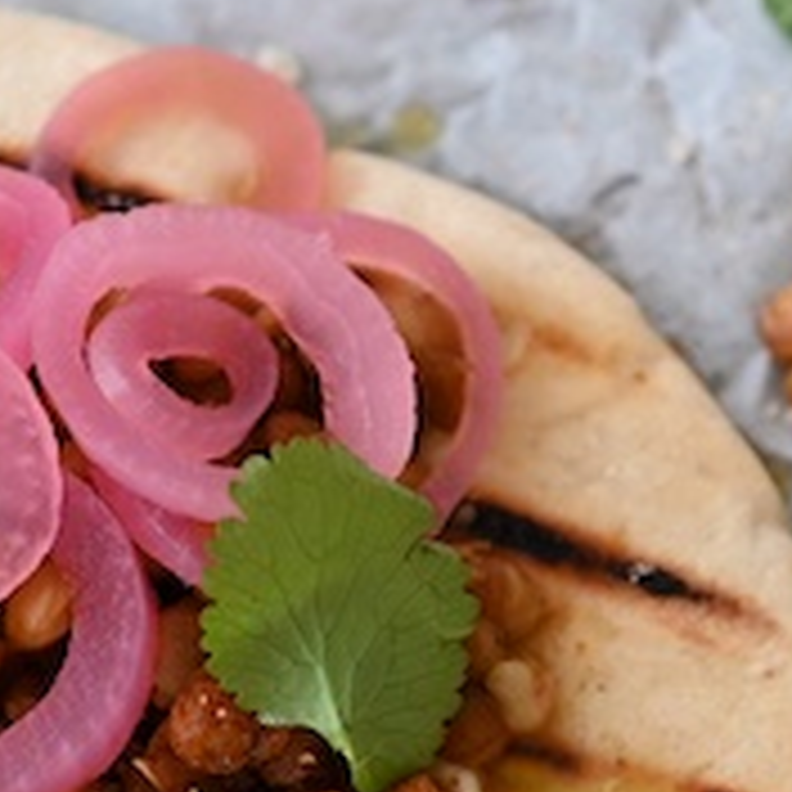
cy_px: 414
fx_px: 6471
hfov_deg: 7.0
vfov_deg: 7.0
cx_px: 655
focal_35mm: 250
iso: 125
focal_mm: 50
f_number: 3.2
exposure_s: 1/2
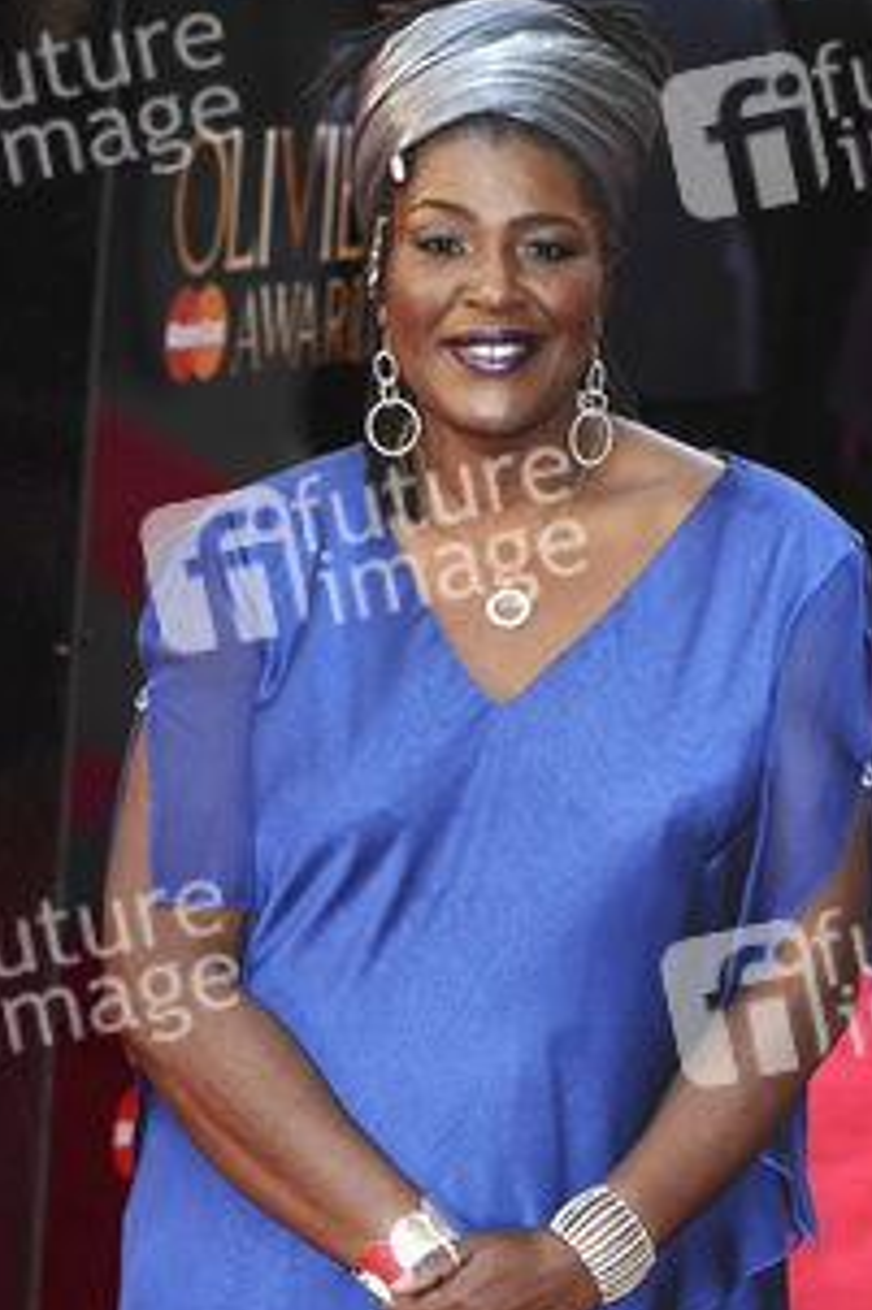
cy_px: 768
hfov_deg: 7.5
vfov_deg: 11.2
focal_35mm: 183
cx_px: 492
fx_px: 6656
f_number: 5
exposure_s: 1/250
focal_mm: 92
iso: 320
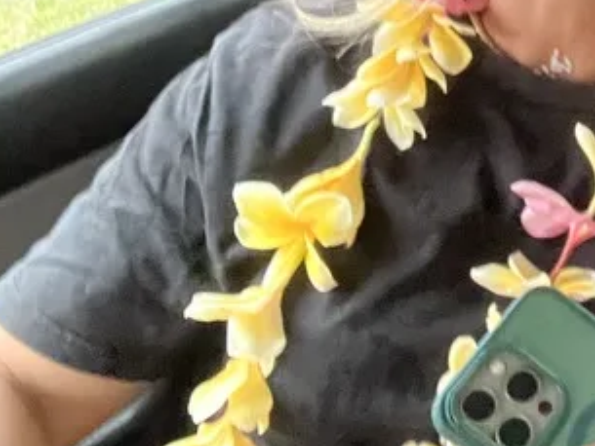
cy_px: -8
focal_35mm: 76
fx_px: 1307
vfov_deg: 18.8
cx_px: 864
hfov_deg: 21.8
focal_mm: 2.71
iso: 800
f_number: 2.2
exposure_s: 1/16
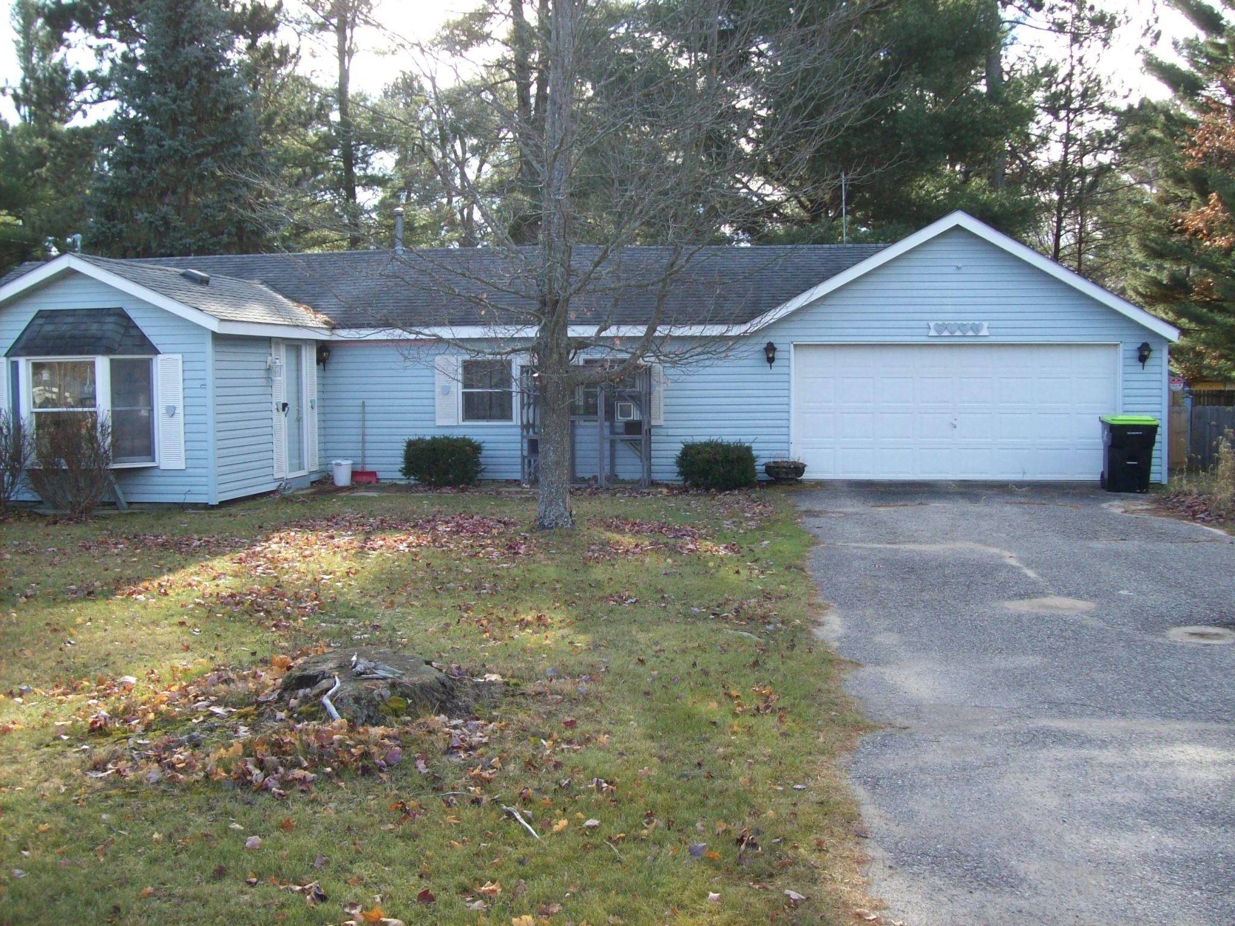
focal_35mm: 36
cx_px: 618
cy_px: 463
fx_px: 1284
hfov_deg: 51.4
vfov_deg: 39.7
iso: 80
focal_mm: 6
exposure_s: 1/226
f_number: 2.7
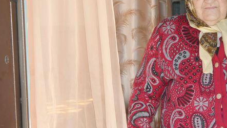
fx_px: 560
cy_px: 63
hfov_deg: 22.9
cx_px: 141
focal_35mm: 93
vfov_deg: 13.0
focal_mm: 21
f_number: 4
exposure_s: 1/125
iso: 640
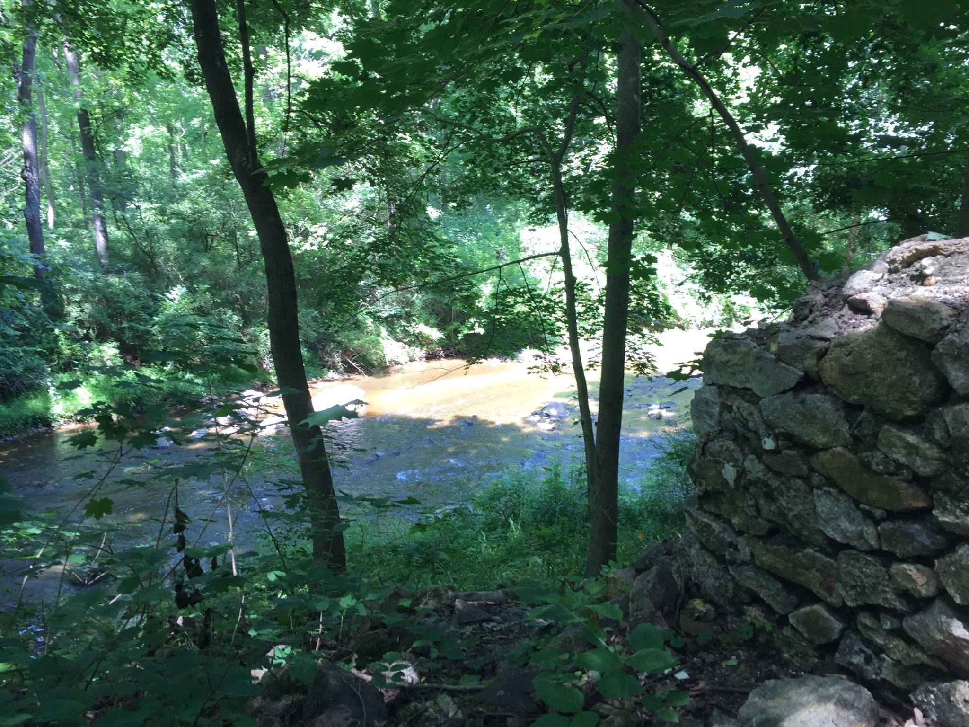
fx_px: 812
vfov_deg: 48.2
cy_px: 364
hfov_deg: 61.7
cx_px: 484
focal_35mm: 29
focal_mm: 4.15
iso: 32
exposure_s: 1/60
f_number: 2.2
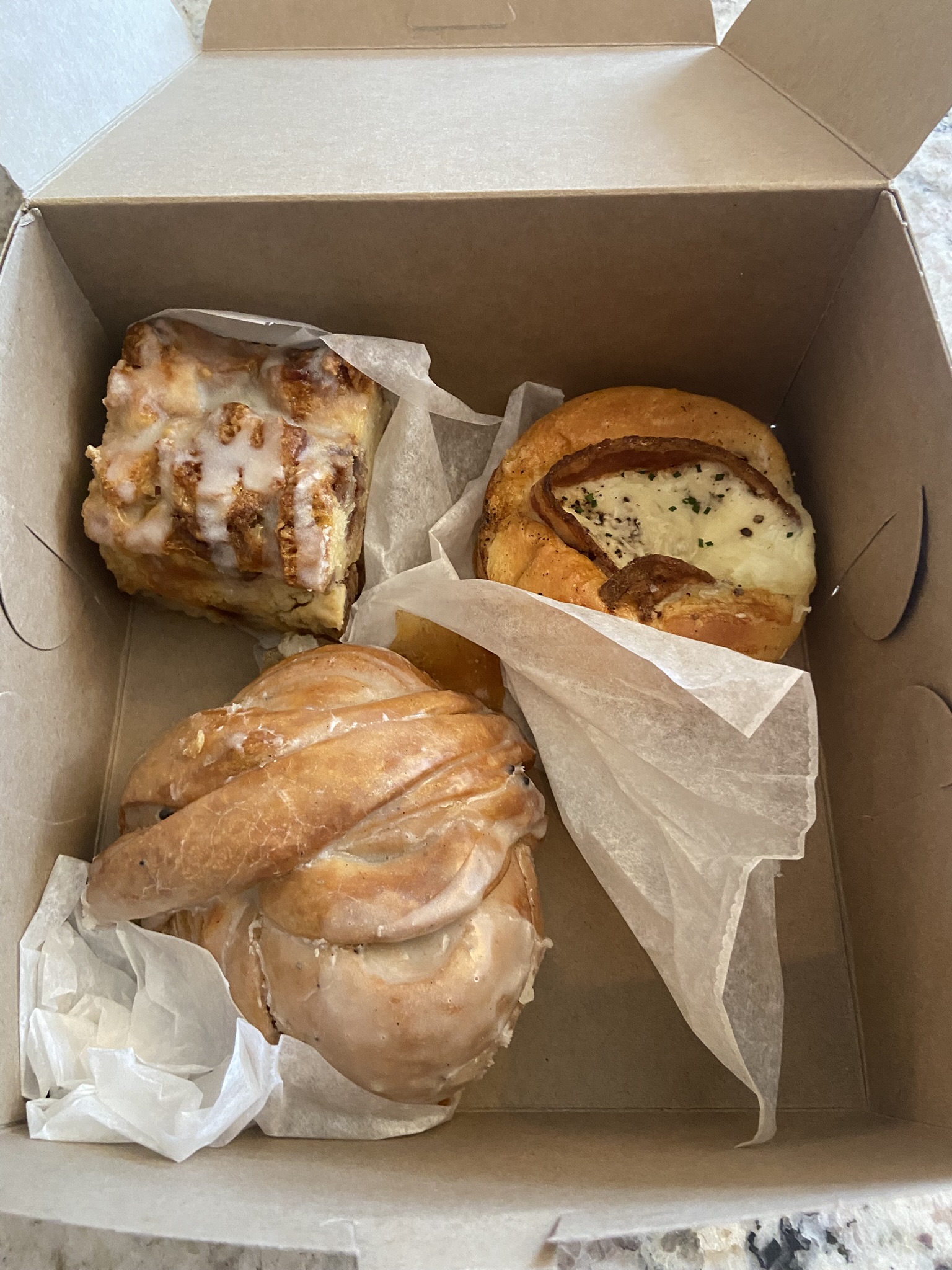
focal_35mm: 26
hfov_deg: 53.1
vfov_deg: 67.3
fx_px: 953
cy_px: 635
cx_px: 476
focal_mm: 4.25
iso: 400
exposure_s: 1/40
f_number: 1.8
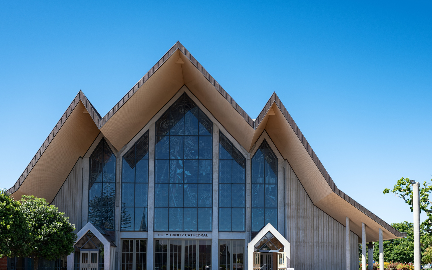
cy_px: 142
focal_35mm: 37
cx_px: 222
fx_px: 436
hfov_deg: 52.7
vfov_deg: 34.4
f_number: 6.3
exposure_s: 1/200
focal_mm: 35
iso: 100
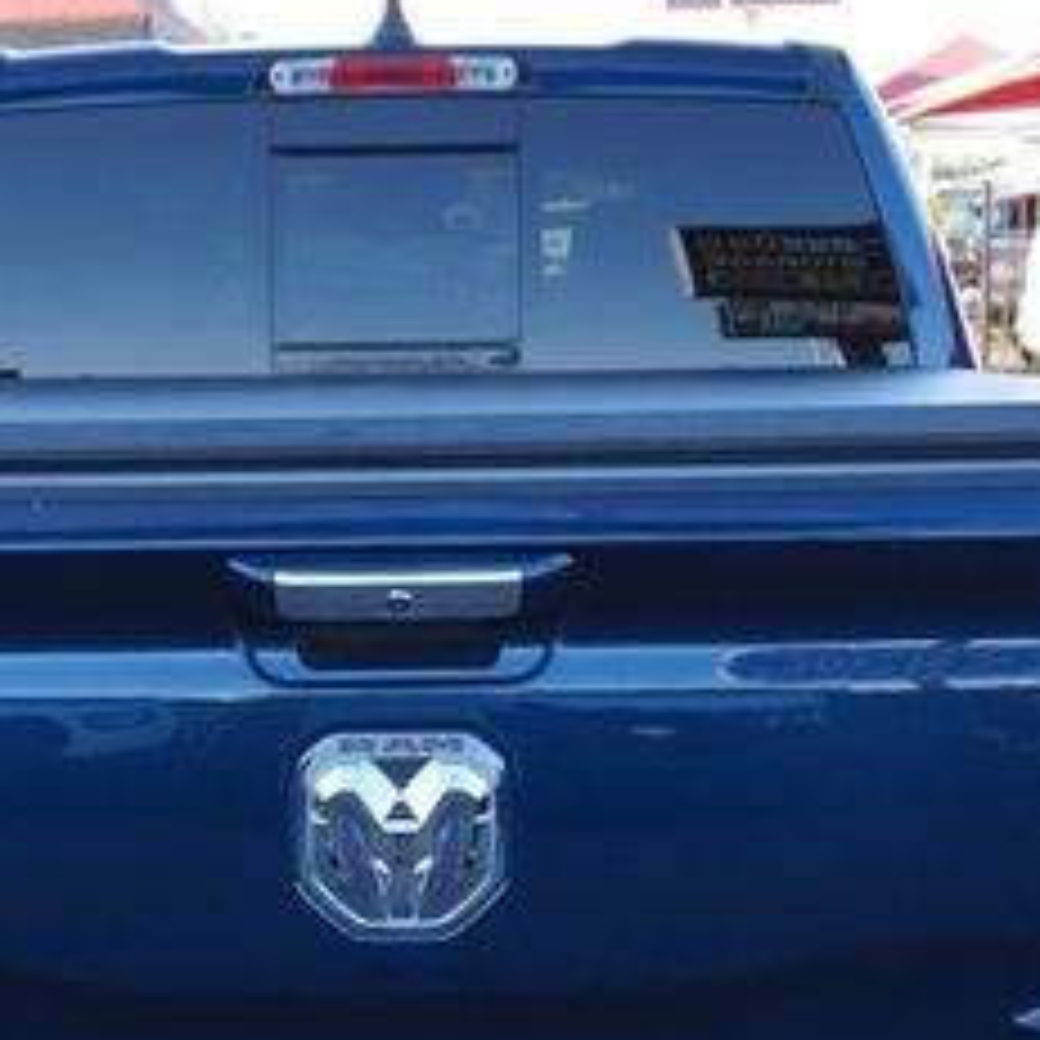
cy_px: 864
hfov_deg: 23.2
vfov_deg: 22.9
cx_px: 351
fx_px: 2521
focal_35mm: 74
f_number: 4.5
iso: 100
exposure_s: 1/60
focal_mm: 21
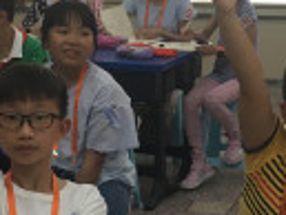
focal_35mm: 135
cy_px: 44
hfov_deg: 14.6
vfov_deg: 11.0
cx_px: 164
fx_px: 1116
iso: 40
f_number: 2.2
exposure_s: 1/33
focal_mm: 4.15
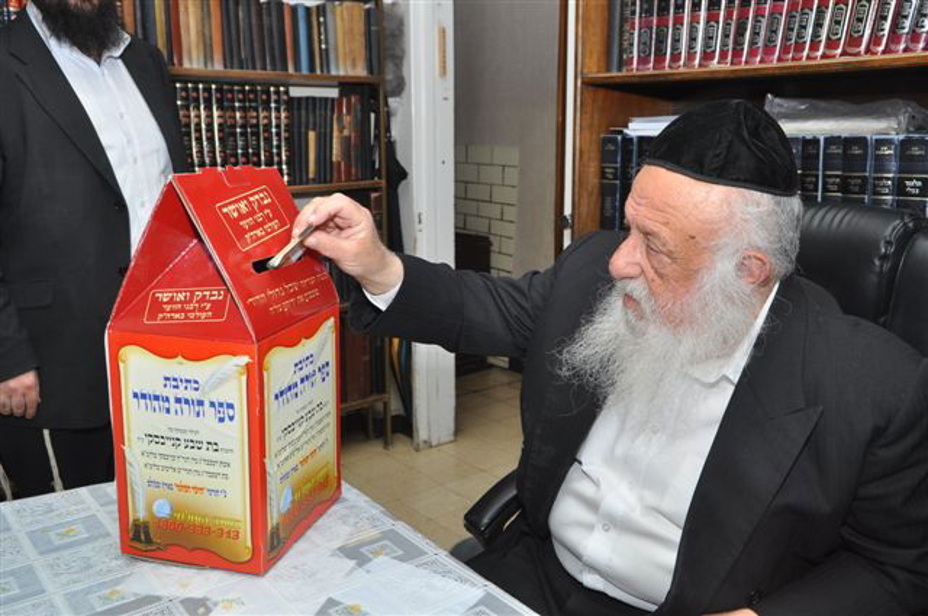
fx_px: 850
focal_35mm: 33
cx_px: 464
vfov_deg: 39.9
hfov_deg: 57.3
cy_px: 308
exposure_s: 1/60
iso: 320
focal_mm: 22
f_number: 5.6
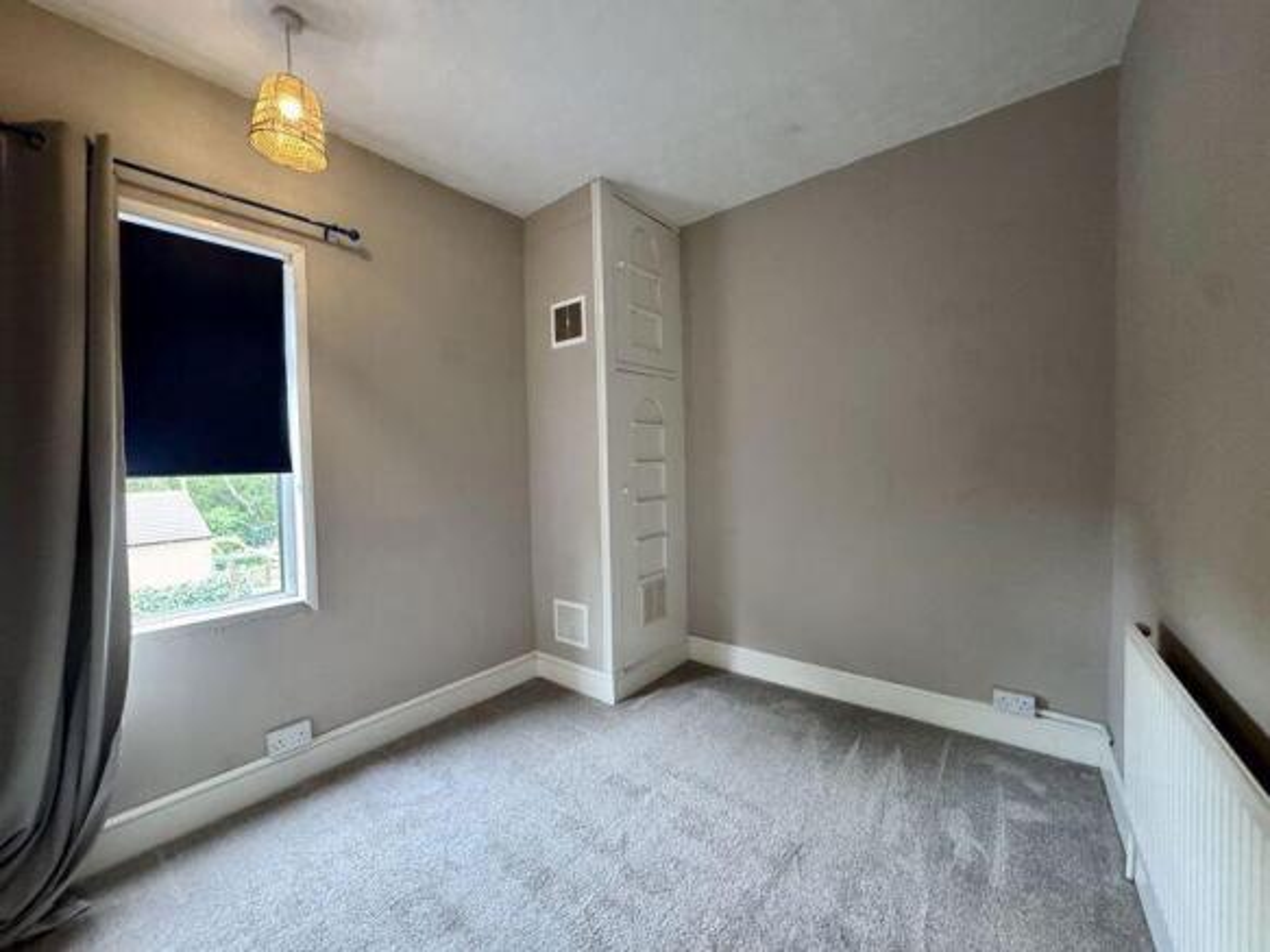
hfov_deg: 102.1
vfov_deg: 85.7
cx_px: 635
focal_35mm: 14
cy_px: 476
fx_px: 514
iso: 500
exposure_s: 1/50
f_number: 2.2
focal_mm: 2.22
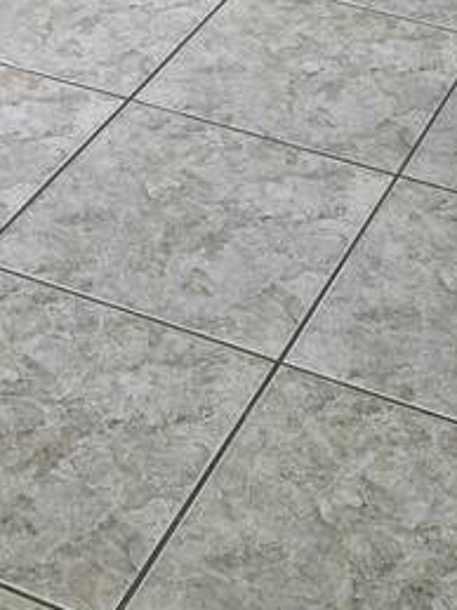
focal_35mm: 96
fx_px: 1691
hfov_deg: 15.4
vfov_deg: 17.1
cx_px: 236
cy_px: -466
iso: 200
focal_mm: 5.54
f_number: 1.8
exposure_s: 1/120
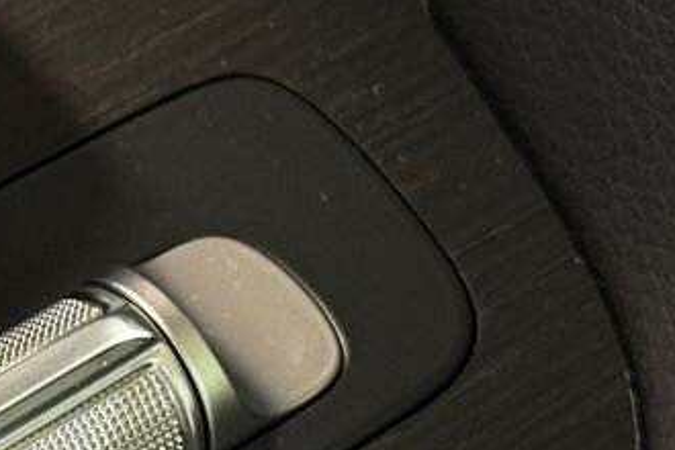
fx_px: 2906
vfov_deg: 8.8
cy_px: 405
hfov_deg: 13.0
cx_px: -90
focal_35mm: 155
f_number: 1.78
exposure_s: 1/25
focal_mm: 6.76
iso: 500
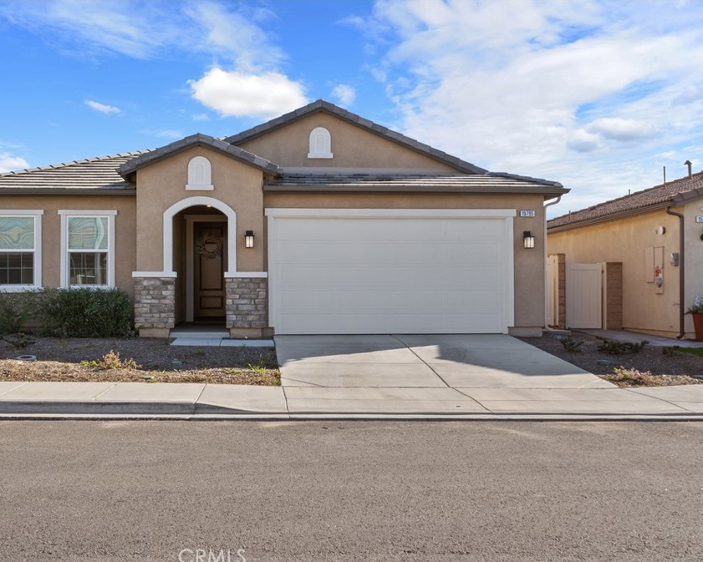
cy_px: 284
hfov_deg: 45.6
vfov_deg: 37.3
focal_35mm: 40
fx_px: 832
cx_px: 283
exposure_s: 1/10
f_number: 22
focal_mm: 35
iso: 100
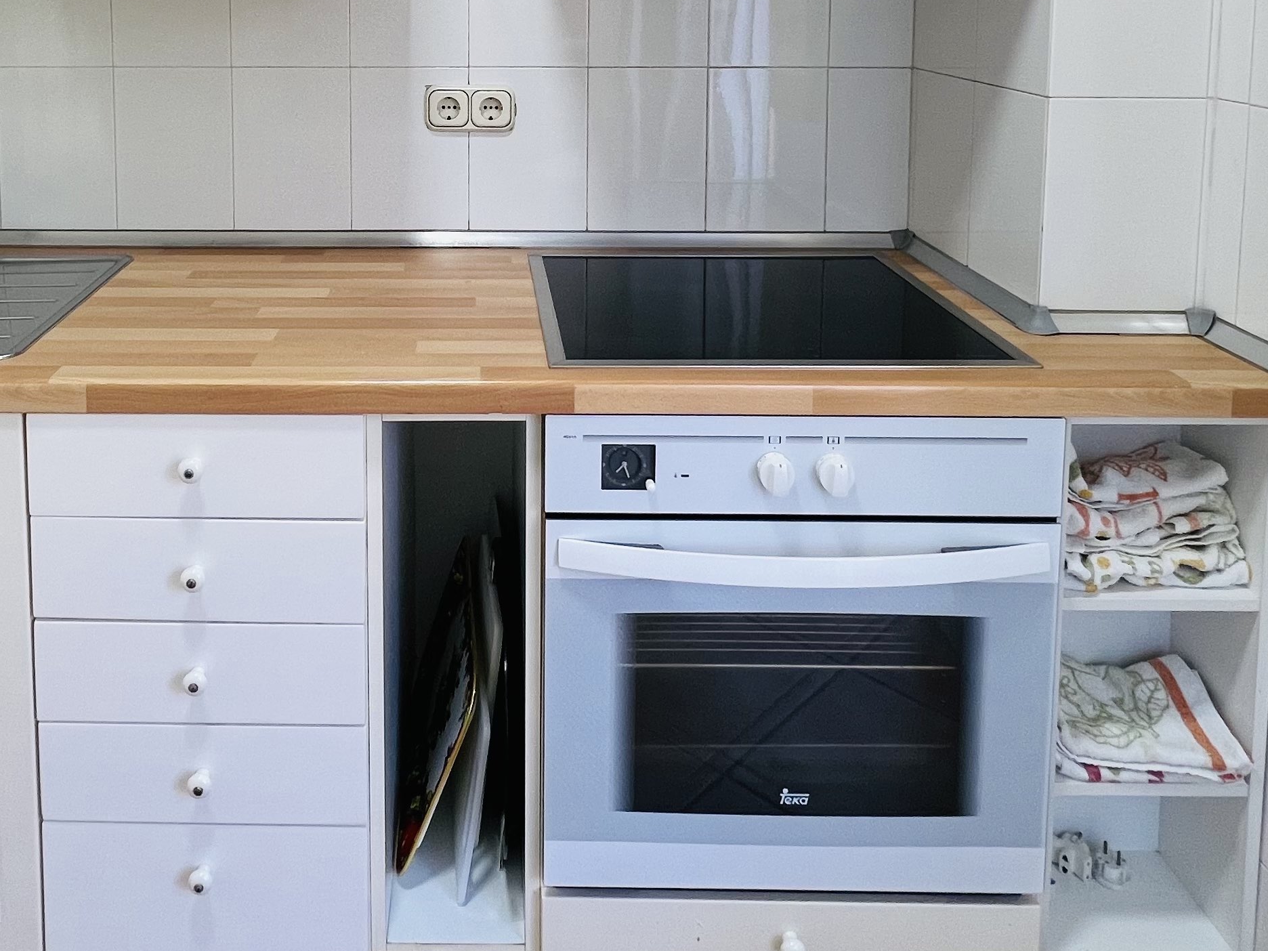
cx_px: 476
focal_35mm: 28
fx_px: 1026
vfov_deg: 44.4
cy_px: 61
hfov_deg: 62.6
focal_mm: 1.57
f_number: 1.8
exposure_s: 1/99
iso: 80
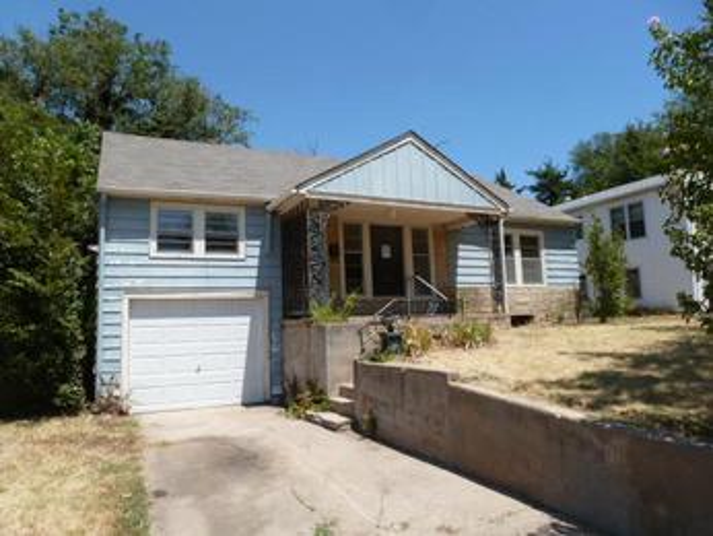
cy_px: 268
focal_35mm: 24
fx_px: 495
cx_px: 356
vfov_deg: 56.9
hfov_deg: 71.6
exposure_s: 1/500
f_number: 4.5
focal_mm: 4.3
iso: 100
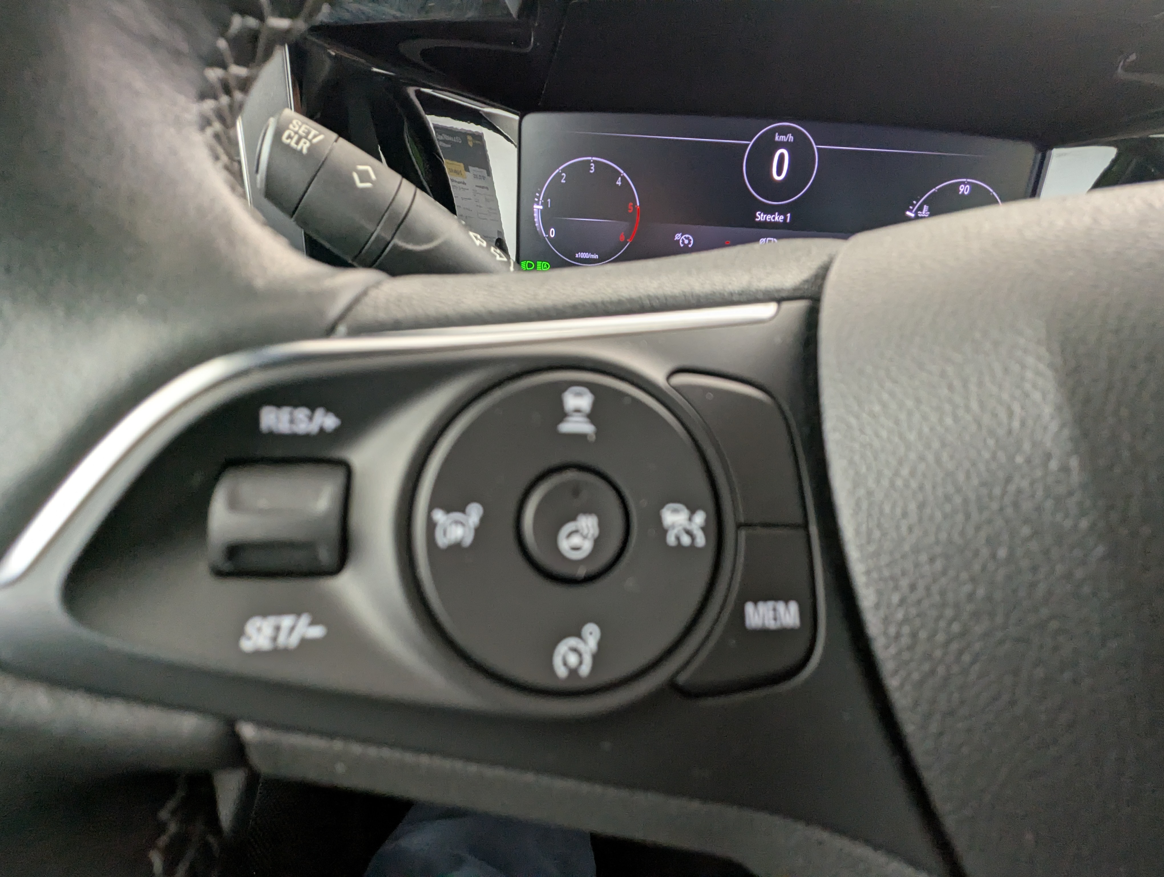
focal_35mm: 16
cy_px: 438
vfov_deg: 78.2
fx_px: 539
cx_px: 582
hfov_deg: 94.4
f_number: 2.2
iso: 214
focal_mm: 2.35
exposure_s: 1/39.6
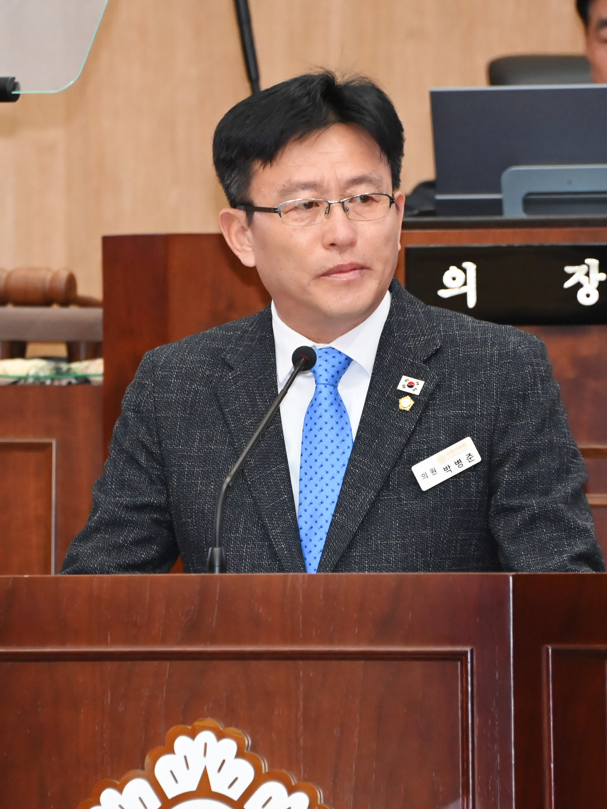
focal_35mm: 433
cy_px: 404
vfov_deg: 4.6
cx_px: 322
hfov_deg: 3.4
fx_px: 10123
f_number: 6.3
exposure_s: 1/250
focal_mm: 300
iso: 8000
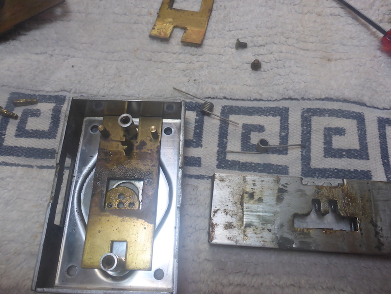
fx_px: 316
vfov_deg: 49.7
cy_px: 147
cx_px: 196
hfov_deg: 63.4
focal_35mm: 28
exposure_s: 1/60
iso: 200
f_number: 3.3
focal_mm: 4.9
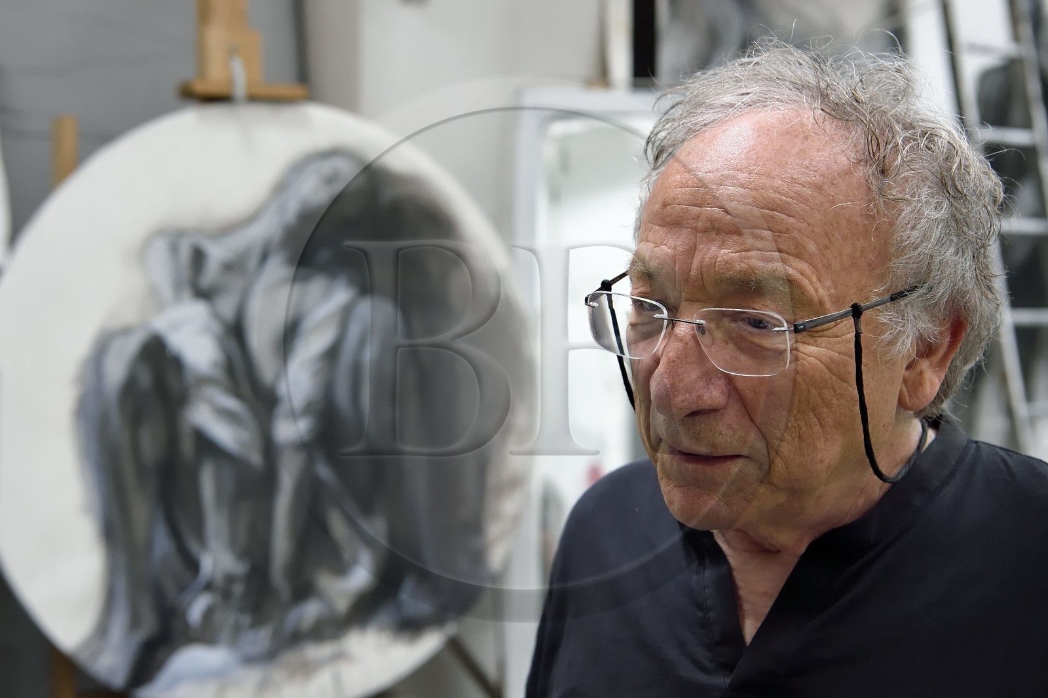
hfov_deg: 39.6
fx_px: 1455
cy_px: 349
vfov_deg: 27.0
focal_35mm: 50
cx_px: 524
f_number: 5.6
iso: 1600
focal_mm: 50
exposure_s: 1/80
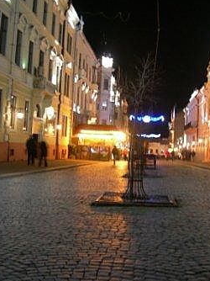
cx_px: 120
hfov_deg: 28.5
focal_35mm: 51
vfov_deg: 37.4
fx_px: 413
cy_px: 119
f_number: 2.8
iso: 200
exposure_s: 1/1.9
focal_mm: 7.8
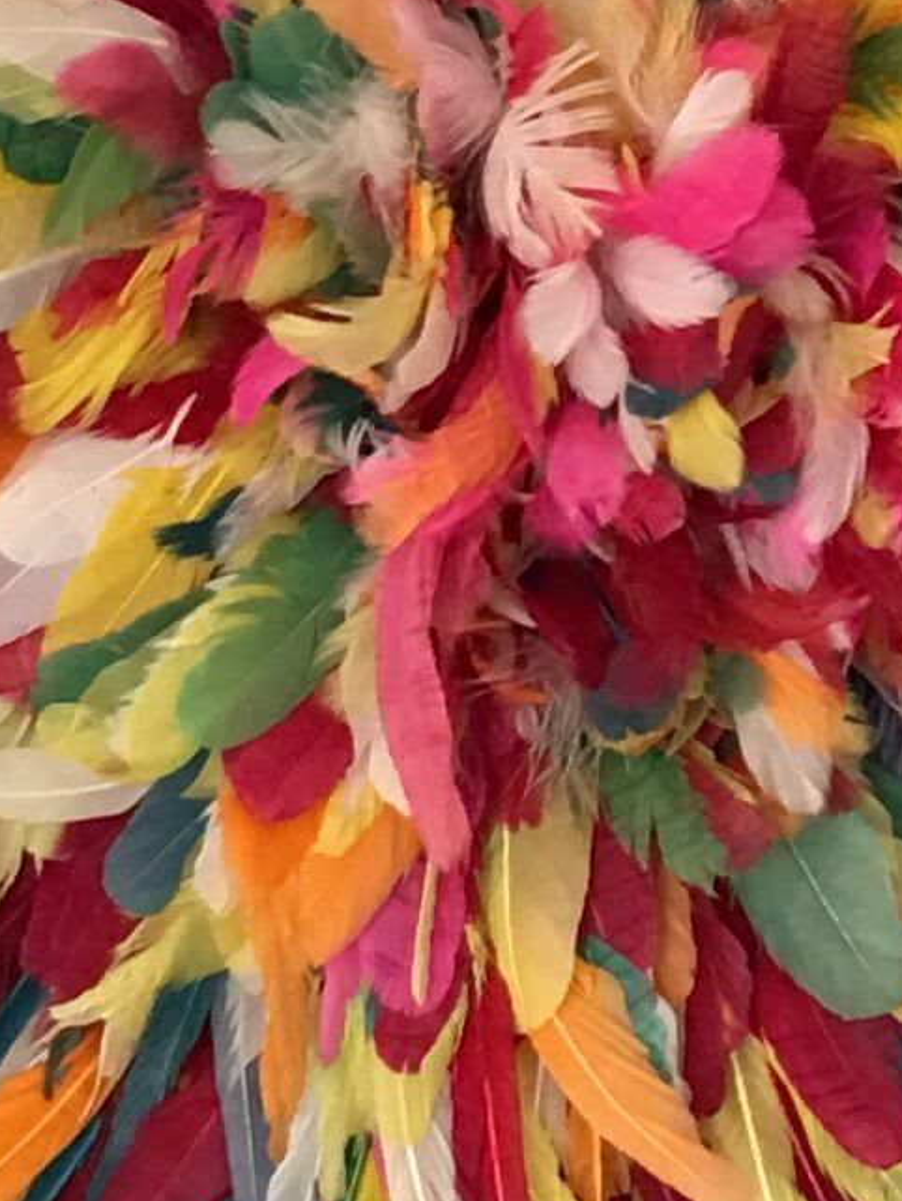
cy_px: 322
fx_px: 6319
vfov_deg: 10.8
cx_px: 778
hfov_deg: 8.1
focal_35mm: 182
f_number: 2.2
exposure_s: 1/33
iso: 64
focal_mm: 4.15
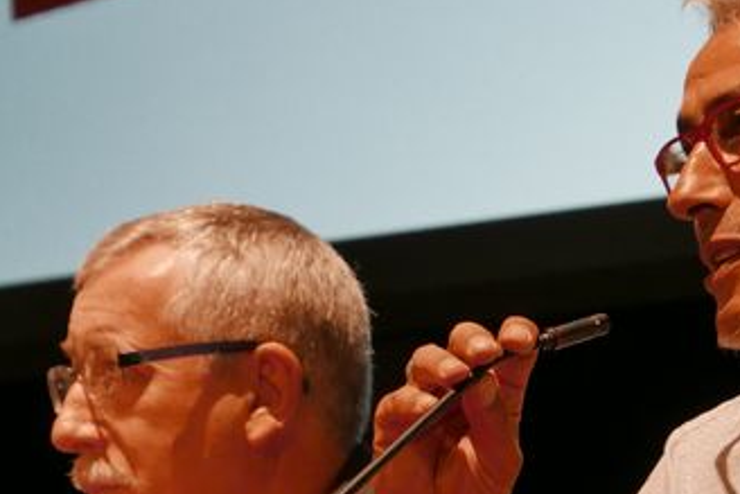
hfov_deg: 9.6
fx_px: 4421
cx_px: 334
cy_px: 120
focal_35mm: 215
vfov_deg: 6.4
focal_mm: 34
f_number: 2.8
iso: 800
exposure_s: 1/125
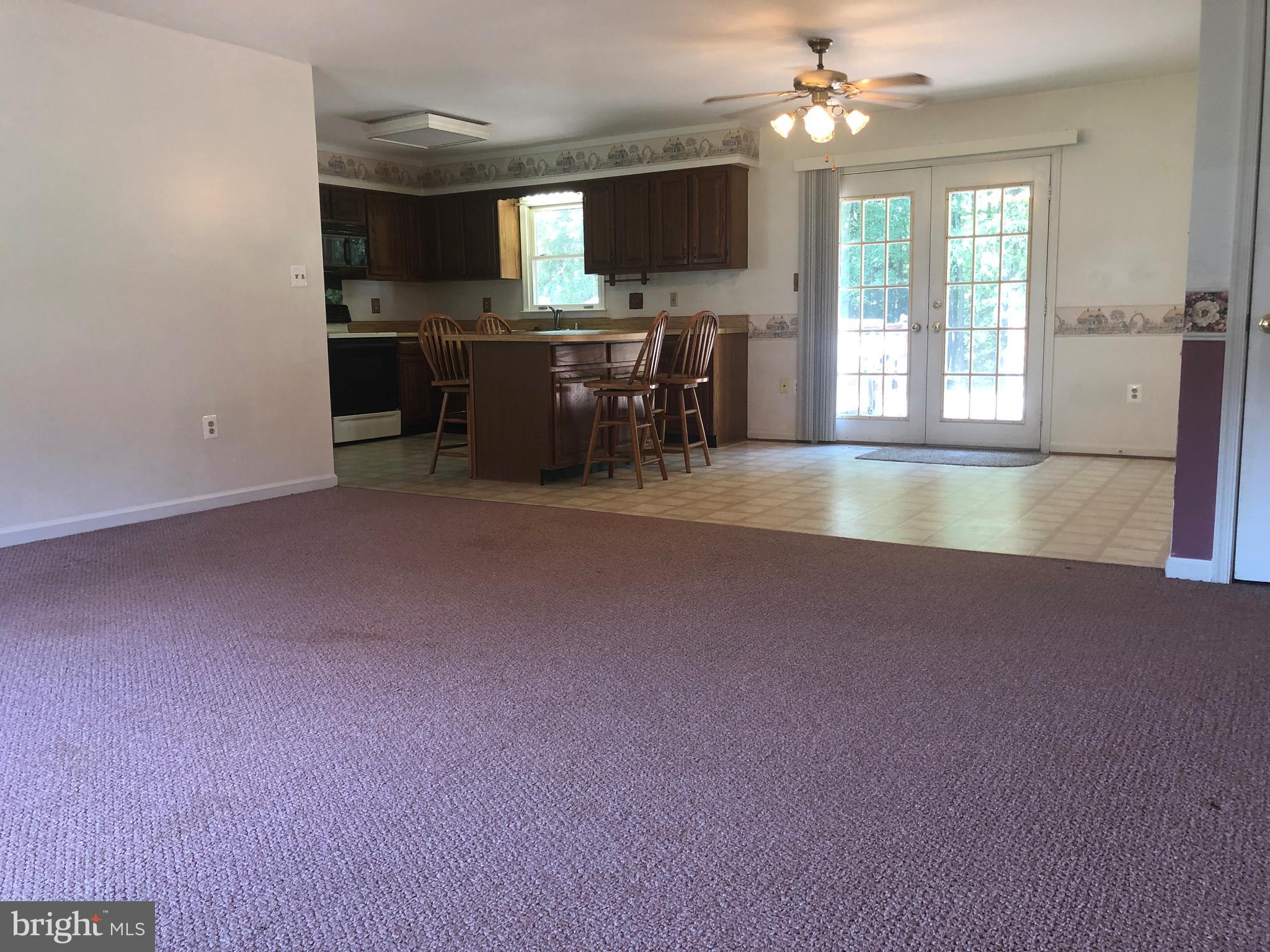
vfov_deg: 49.7
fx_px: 1027
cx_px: 635
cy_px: 476
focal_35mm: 28
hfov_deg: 63.4
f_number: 1.8
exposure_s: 1/20
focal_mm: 3.99
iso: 32
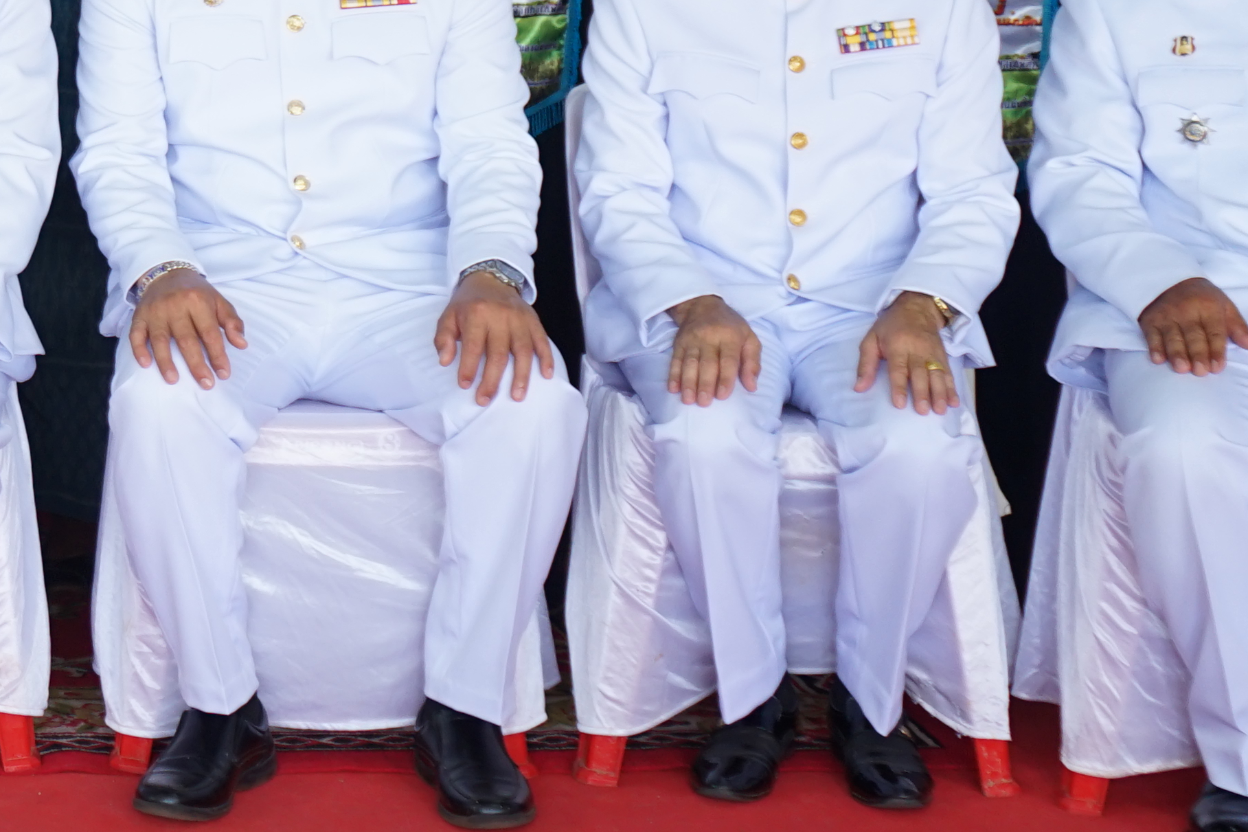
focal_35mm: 109
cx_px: -374
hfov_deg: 17.6
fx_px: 3778
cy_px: -78
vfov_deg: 12.4
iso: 400
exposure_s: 1/60
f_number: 4
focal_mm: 33
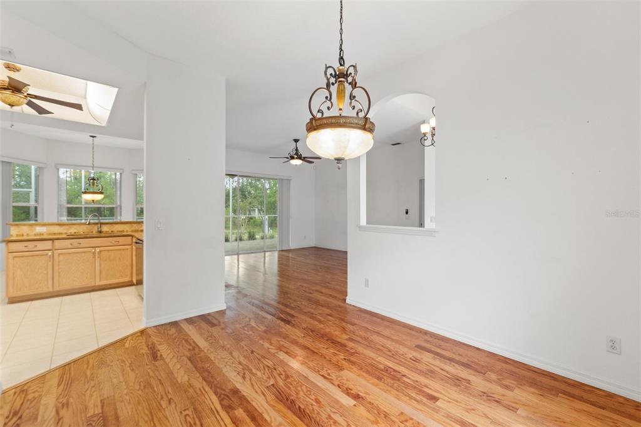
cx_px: 320
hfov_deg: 100.4
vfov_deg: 77.3
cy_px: 214
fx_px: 267
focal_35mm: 15
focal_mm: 10
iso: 400
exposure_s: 1/6
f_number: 7.1
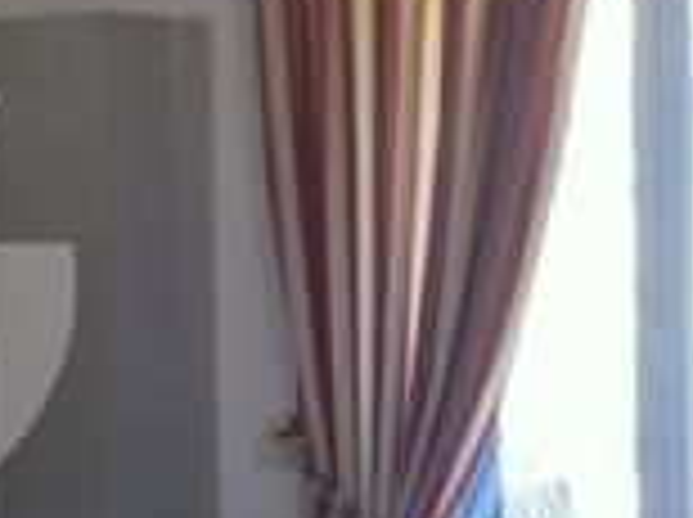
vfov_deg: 9.2
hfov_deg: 12.1
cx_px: -169
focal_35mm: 160
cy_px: 432
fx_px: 3198
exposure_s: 1/17
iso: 100
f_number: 2.8
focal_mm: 3.85
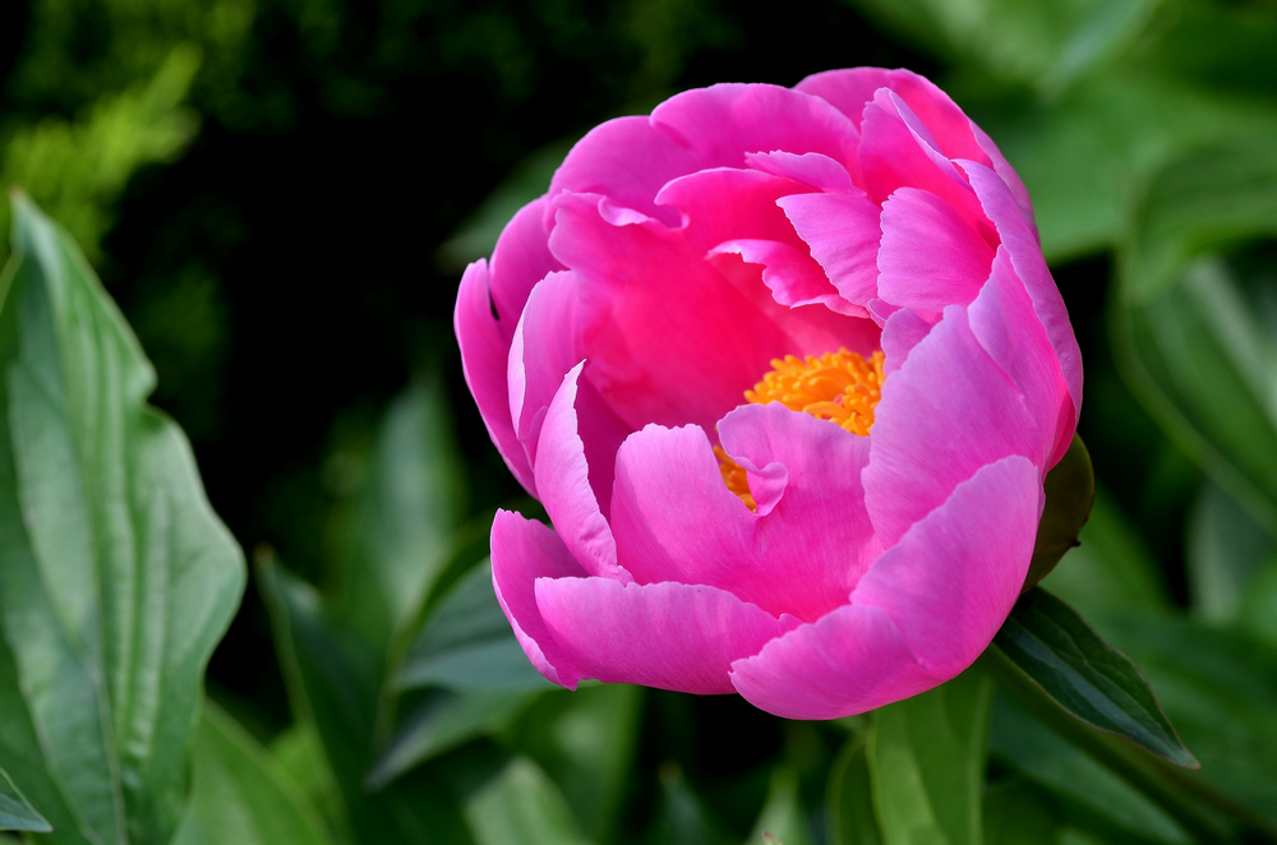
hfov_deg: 15.2
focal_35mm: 135
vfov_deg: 10.1
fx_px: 4778
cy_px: 422
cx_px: 638
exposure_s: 1/200
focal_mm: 90
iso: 100
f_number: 9
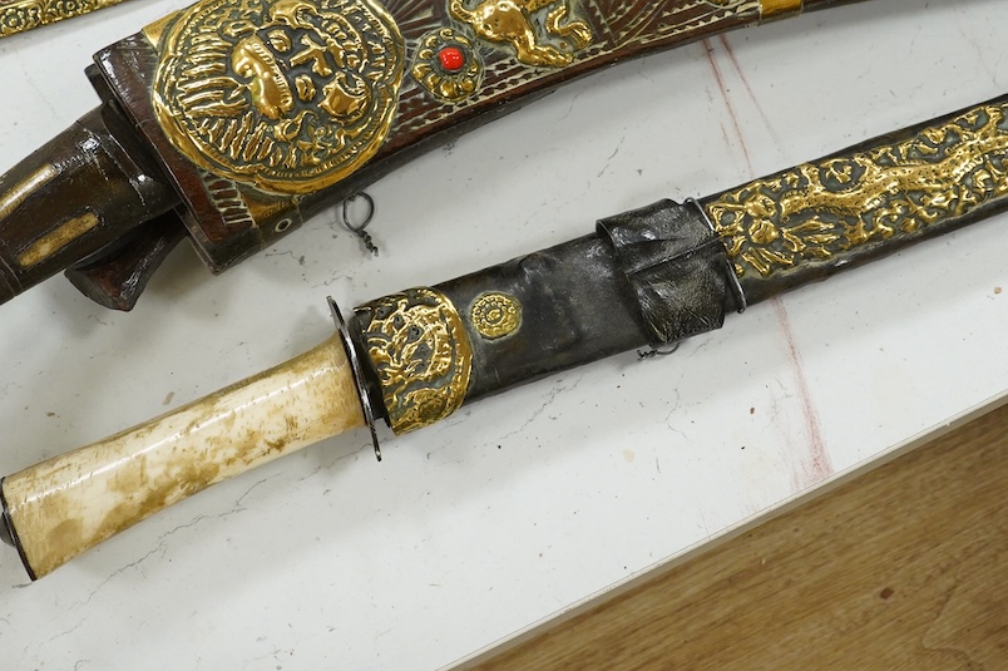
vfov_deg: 21.5
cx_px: 528
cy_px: 82
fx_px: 1735
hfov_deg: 32.4
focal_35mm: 62
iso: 2500
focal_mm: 29
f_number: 7.1
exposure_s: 1/80
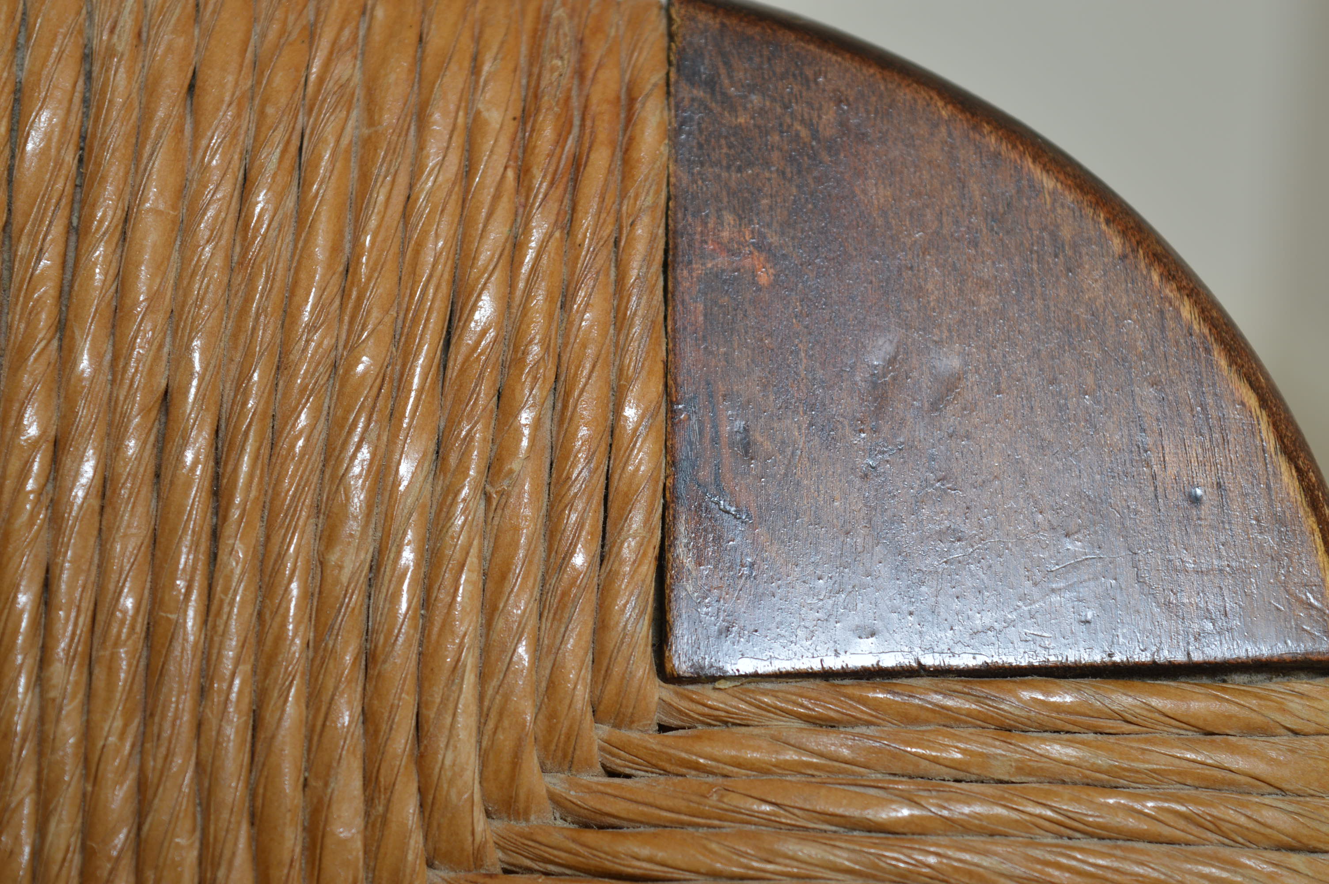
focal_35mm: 82
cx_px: 664
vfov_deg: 16.5
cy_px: 442
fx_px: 3043
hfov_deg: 24.6
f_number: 5.6
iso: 100
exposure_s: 1/60
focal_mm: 55
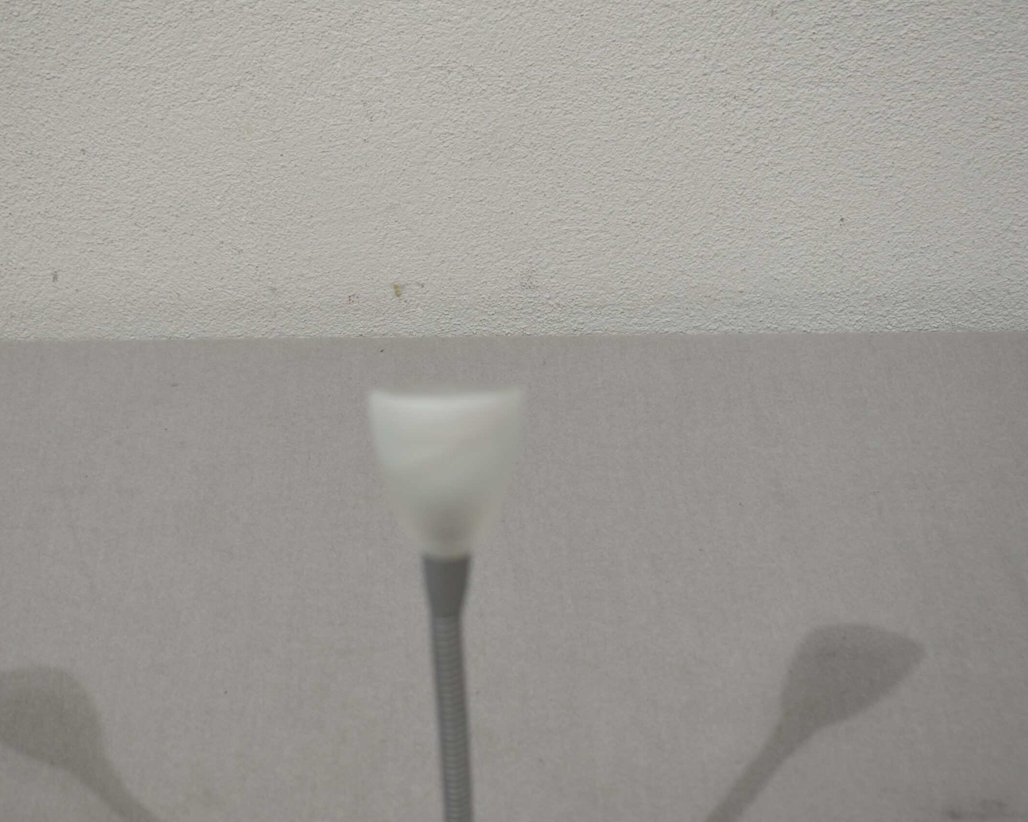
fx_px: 1812
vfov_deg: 25.6
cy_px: 412
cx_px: 445
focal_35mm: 60
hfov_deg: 31.6
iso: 360
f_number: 5.6
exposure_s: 1/125
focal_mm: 35
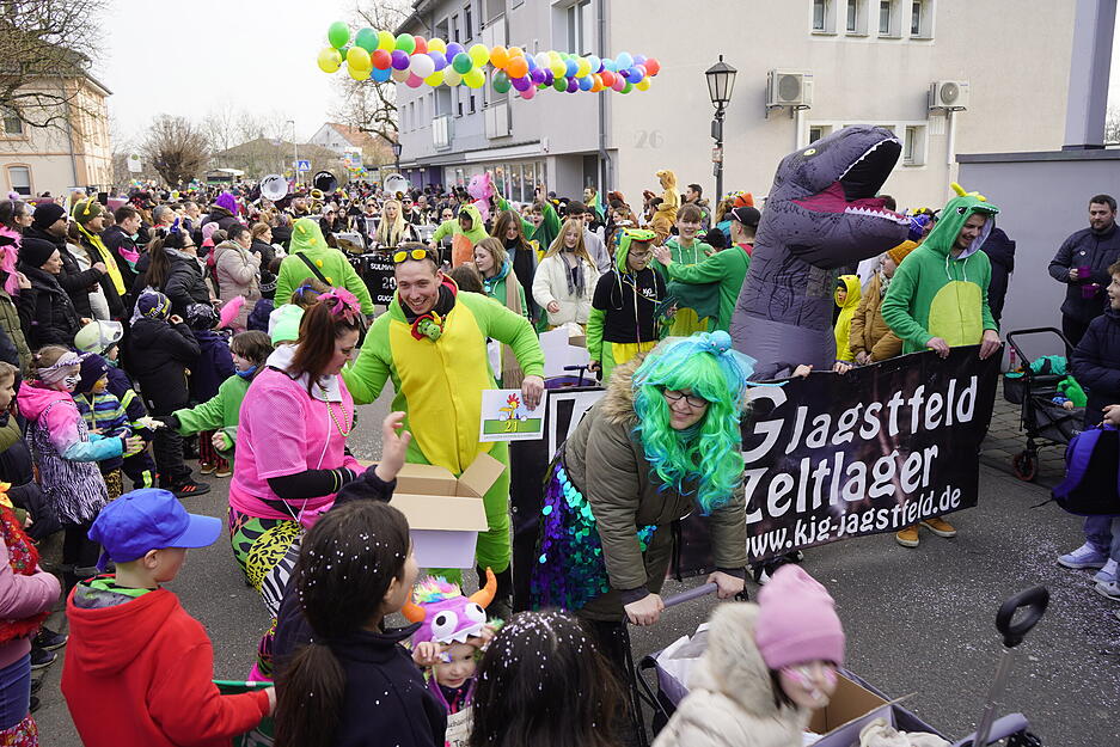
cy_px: 374
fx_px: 871
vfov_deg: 46.4
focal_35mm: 28
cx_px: 560
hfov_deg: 65.5
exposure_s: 1/80
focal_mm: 28
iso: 100
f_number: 5.6
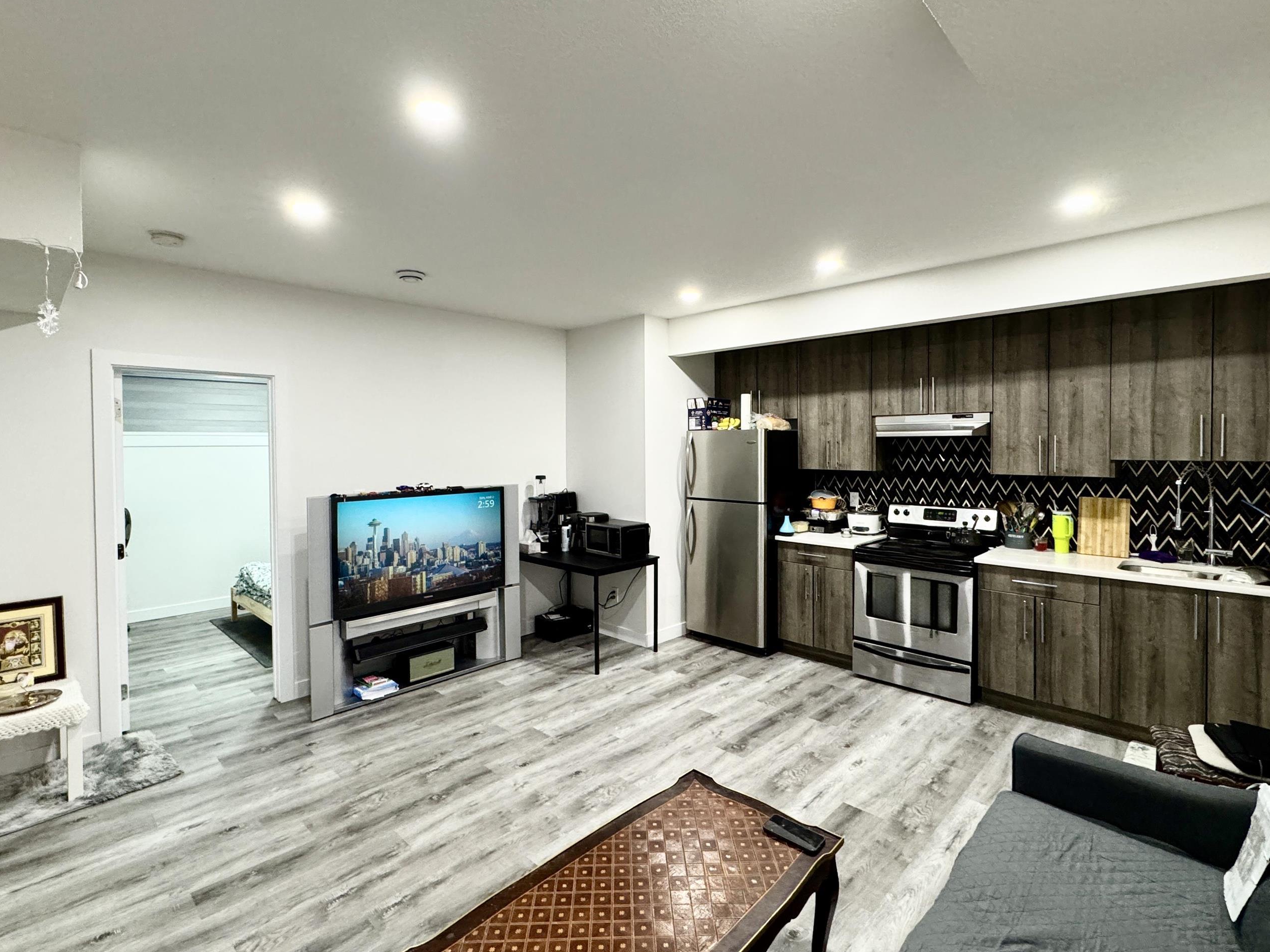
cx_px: 641
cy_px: 454
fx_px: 624
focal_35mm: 17
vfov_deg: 74.7
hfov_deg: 91.0
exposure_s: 1/60
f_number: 2.2
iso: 320
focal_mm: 2.22
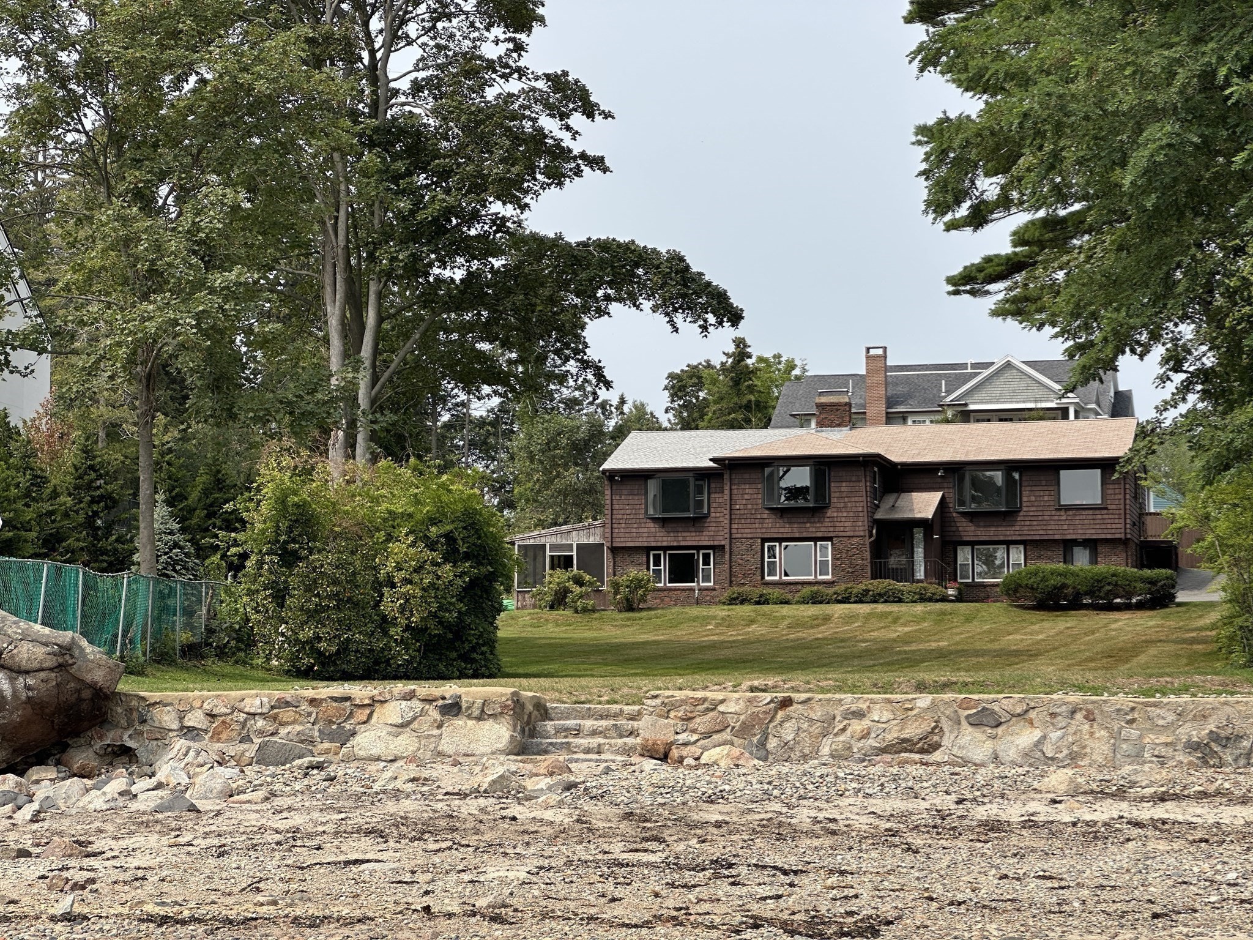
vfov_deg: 19.1
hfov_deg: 25.3
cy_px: 470
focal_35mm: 77
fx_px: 2787
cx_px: 626
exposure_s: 1/763
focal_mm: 9
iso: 32
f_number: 2.8
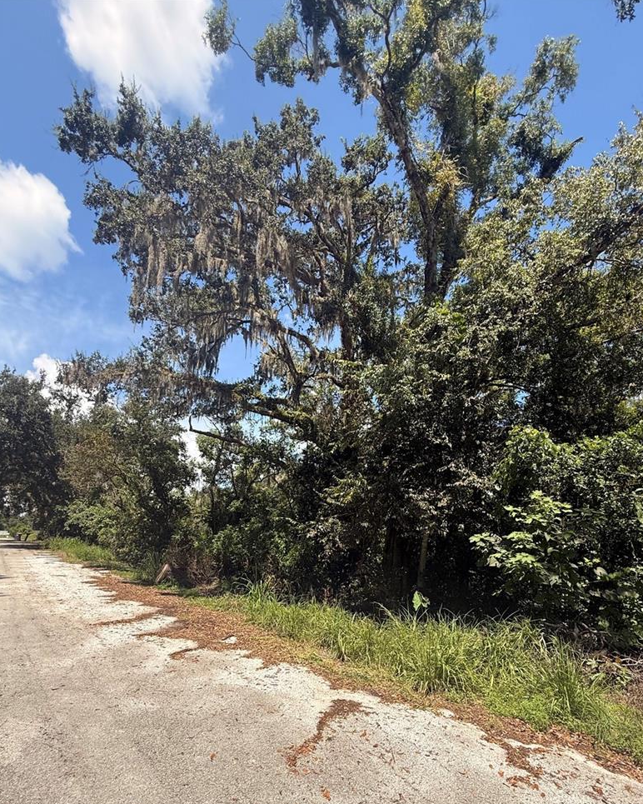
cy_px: 497
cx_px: 345
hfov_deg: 76.9
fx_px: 404
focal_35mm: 17
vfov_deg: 88.1
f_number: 2.2
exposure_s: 1/779
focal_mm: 2.22
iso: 50
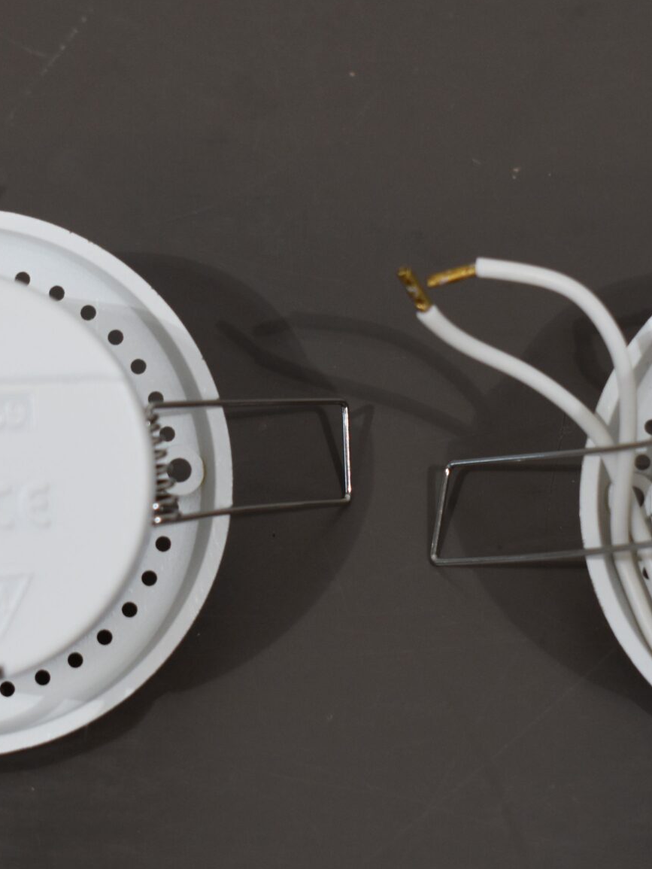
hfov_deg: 10.1
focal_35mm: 147
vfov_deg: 13.4
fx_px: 3690
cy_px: 416
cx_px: 340
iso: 400
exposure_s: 1/125
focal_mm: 46
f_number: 5.6
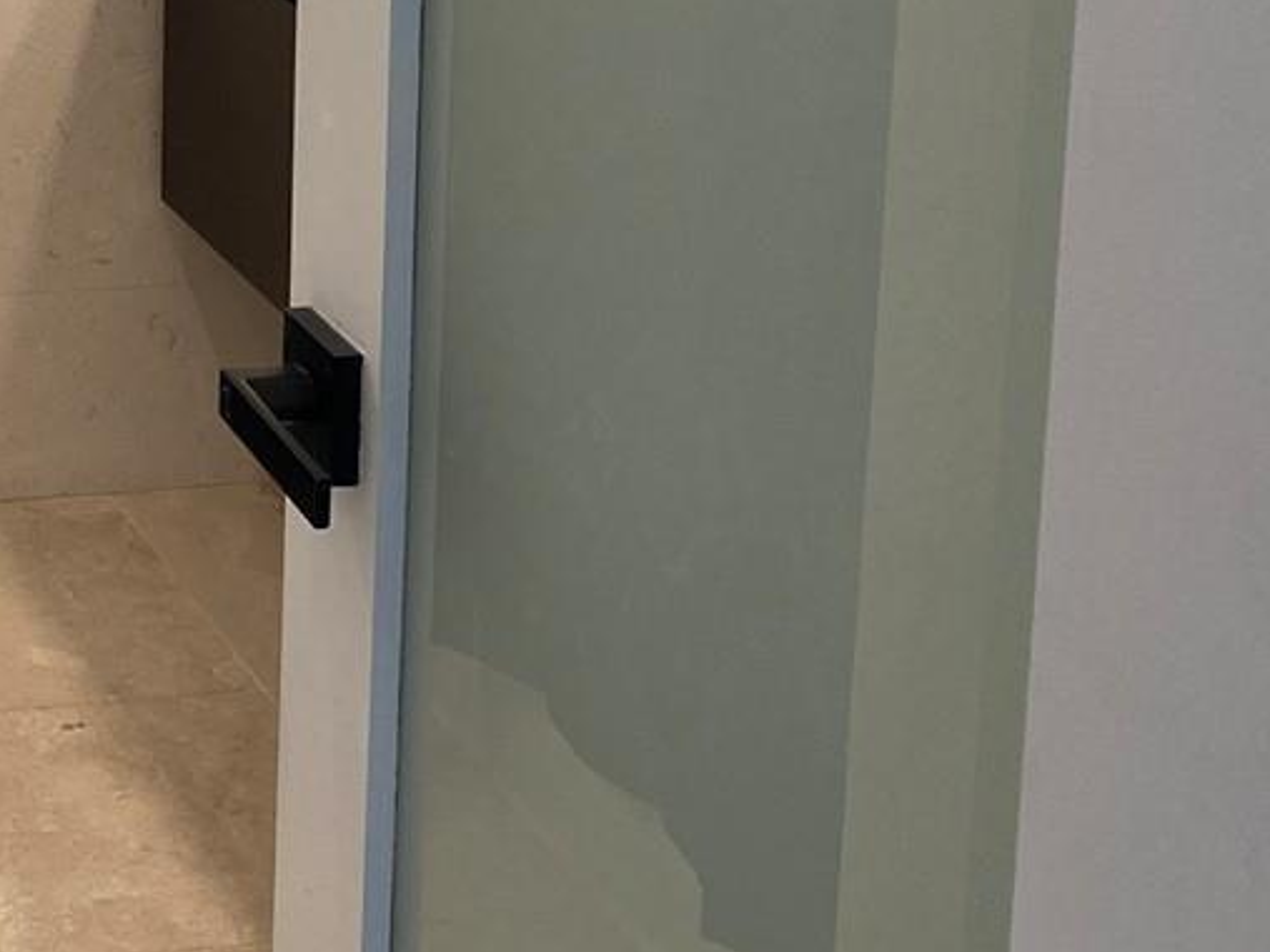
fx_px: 3008
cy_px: -230
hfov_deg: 21.6
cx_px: -368
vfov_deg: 17.1
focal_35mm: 82
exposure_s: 1/120
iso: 80
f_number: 1.8
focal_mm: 4.25
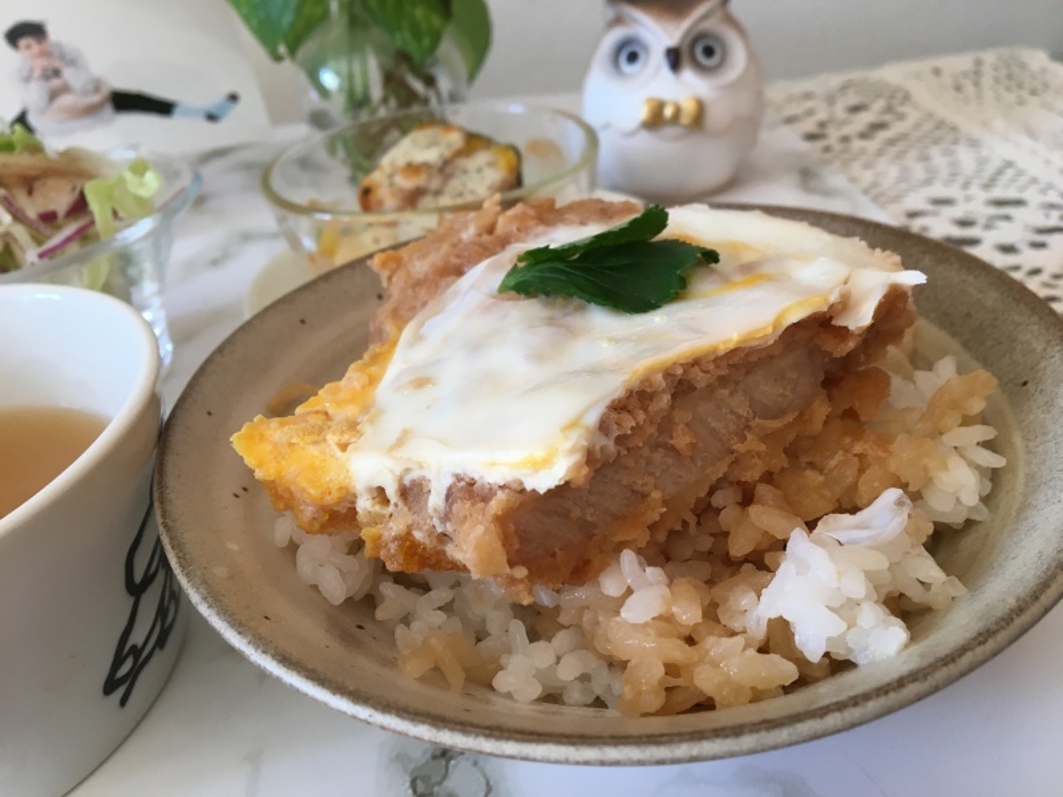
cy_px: 398
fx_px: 891
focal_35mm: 29
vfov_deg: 48.2
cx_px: 532
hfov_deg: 61.7
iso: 32
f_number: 2.2
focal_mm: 4.15
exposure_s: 1/30
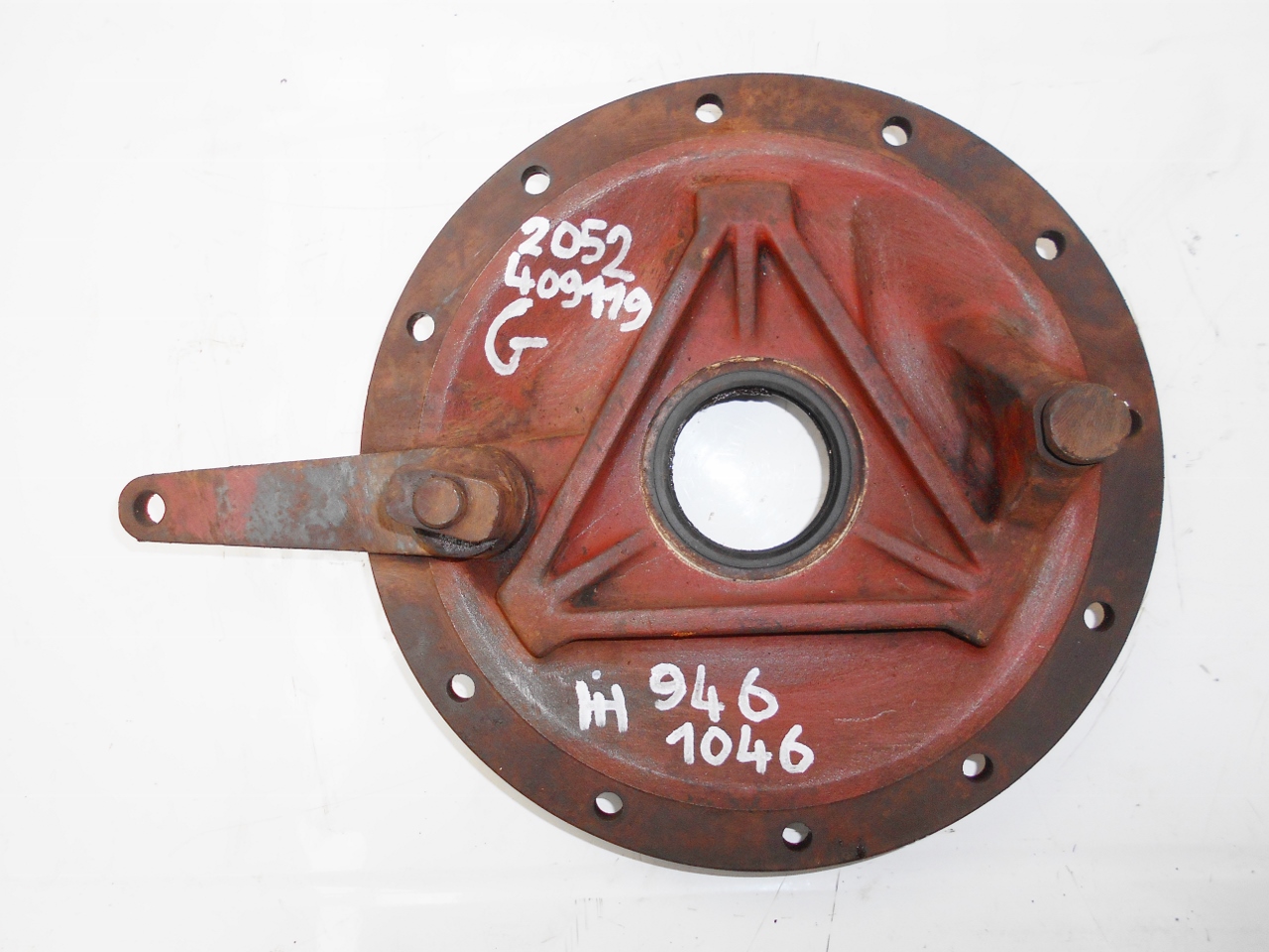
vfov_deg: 53.1
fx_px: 953
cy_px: 476
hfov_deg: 67.3
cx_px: 634
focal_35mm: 26
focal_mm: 4.6
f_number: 3.2
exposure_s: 1/30
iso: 80
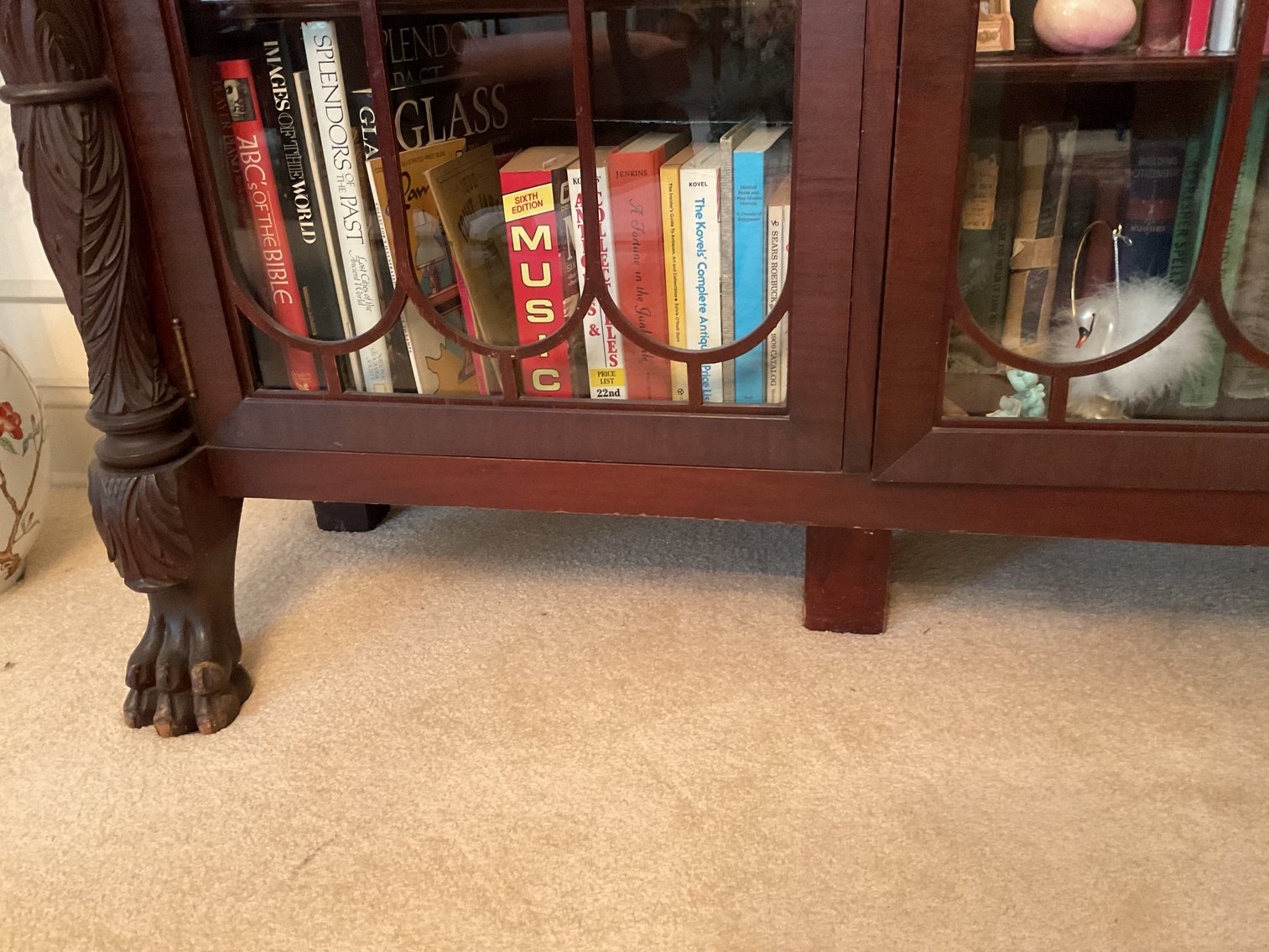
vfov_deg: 48.2
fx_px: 1063
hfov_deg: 61.7
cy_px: 476
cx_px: 634
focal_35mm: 29
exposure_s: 1/30
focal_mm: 3
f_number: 1.8
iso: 320
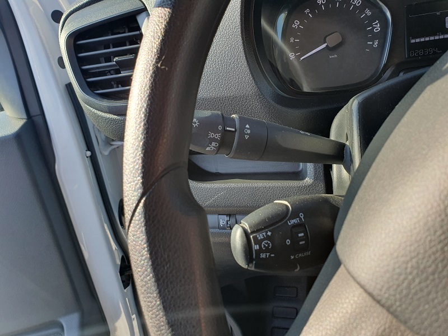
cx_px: 224
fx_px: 336
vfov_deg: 53.1
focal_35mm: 26
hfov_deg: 67.3
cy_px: 168
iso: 50
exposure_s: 1/186
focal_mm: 4.32
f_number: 2.4
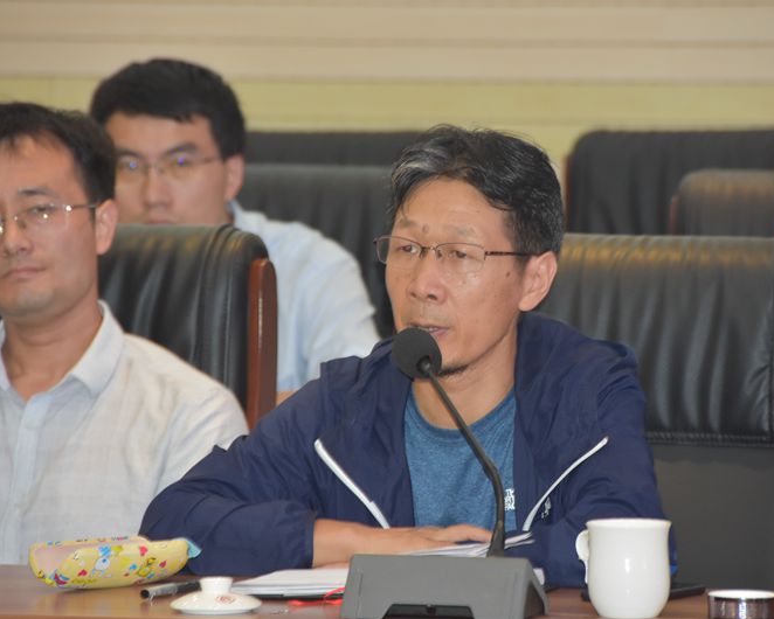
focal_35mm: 340
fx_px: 7791
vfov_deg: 4.6
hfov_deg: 5.7
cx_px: 448
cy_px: 310
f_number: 5.6
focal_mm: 200
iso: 1250
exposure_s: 1/60
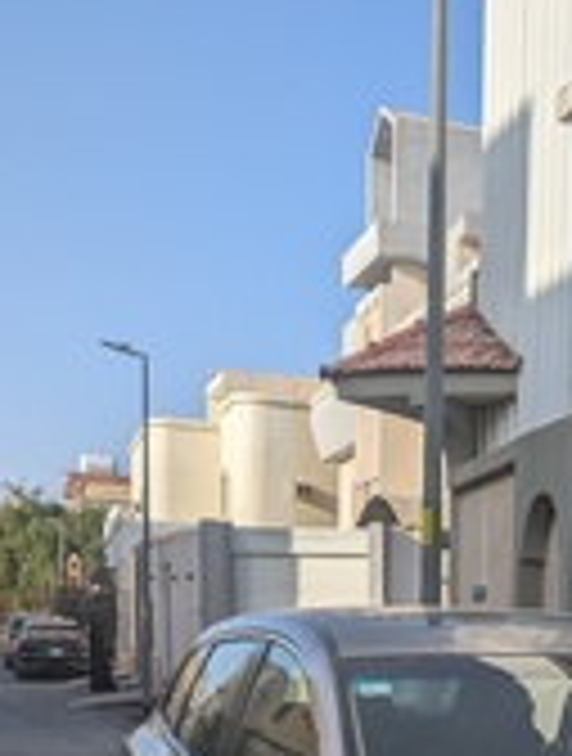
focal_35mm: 65
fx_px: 1425
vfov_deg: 26.6
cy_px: 891
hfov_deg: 21.6
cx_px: 624
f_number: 1.68
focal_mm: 6.9
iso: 21
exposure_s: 1/1045
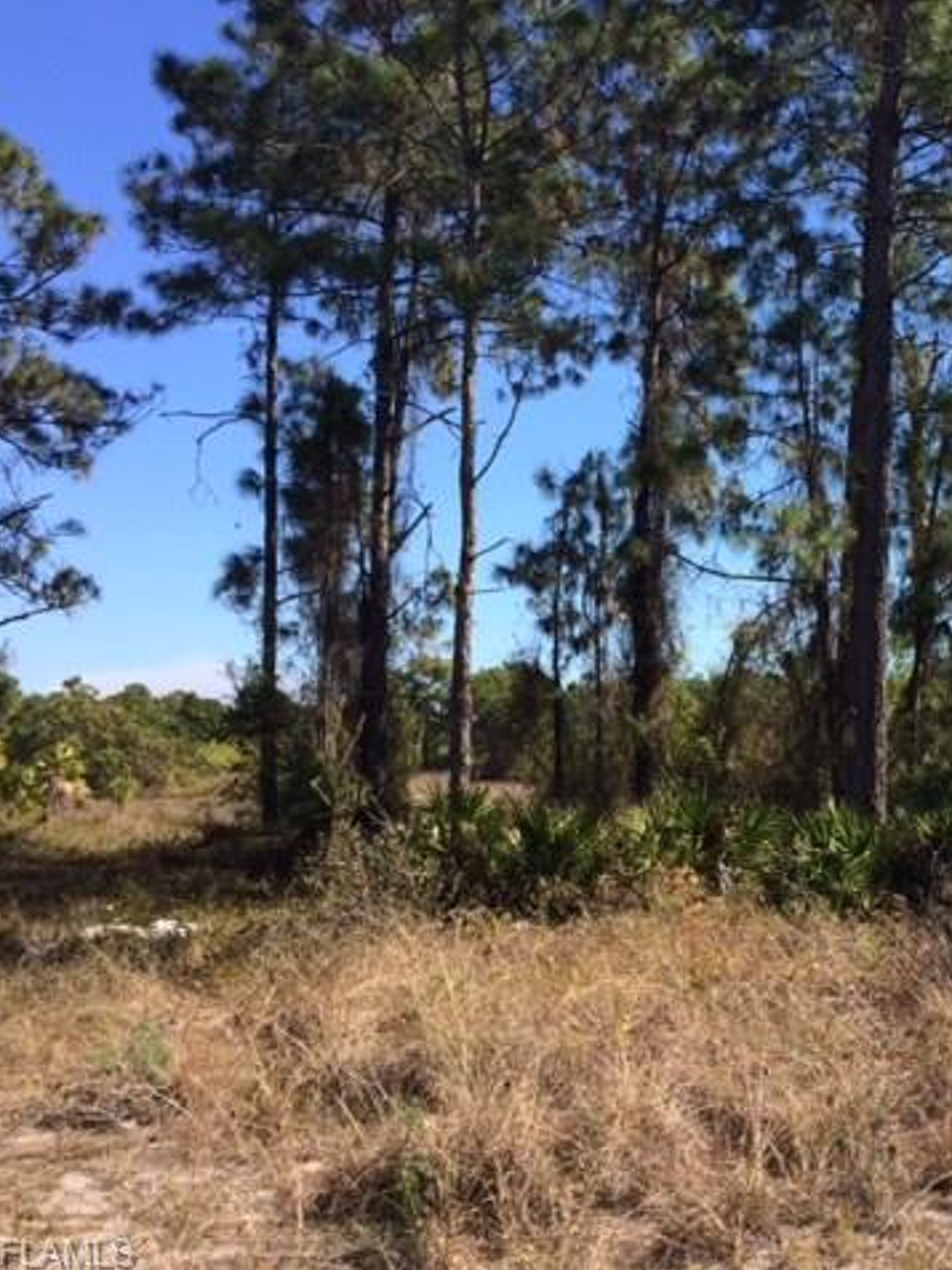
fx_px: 1430
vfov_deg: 47.9
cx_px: 789
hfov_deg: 35.4
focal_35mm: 39
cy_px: 638
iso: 32
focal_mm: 4.15
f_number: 2.2
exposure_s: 1/1172
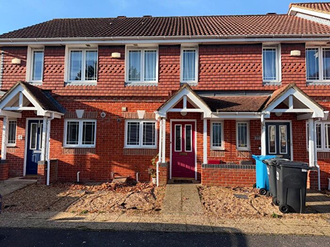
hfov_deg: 71.6
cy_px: 124
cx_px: 165
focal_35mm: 24
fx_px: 229
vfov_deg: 56.8
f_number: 1.78
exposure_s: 1/1770
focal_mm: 6.76
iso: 64
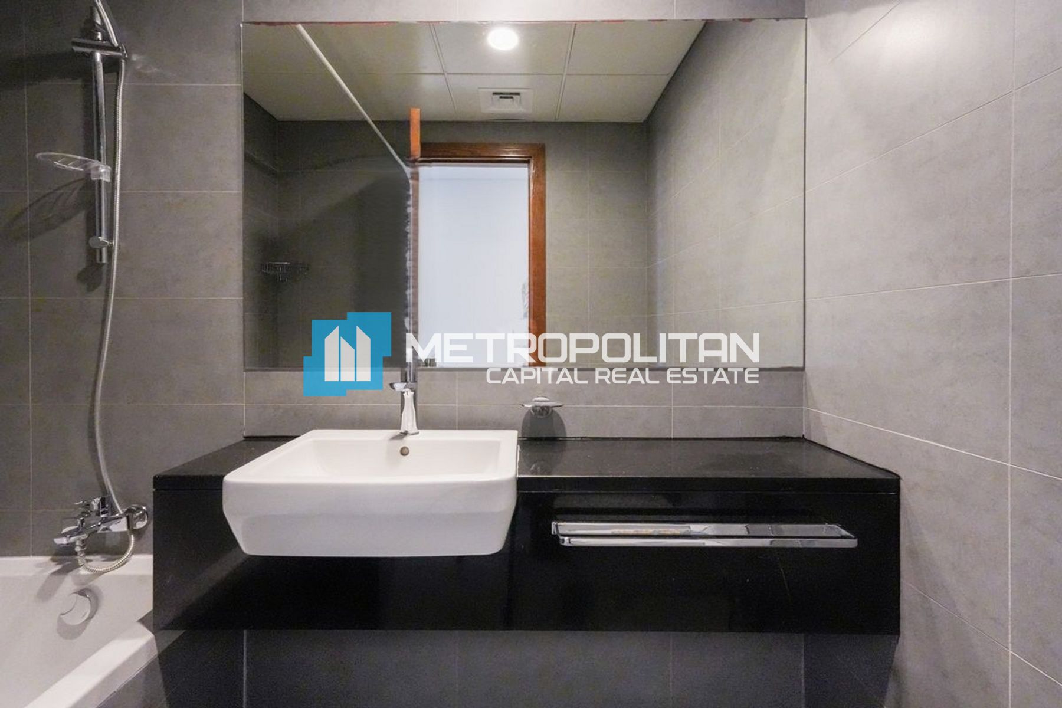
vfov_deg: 73.7
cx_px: 531
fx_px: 472
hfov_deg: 96.7
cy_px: 354
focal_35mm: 16
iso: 12800
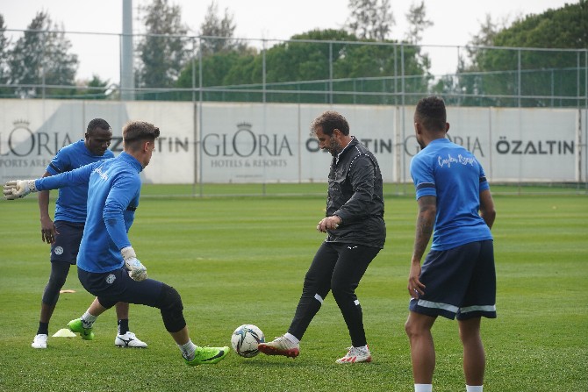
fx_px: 2205
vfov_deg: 10.2
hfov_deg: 15.2
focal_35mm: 135
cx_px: 294
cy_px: 196
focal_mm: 135
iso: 1000
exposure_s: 1/1600
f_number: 5.6
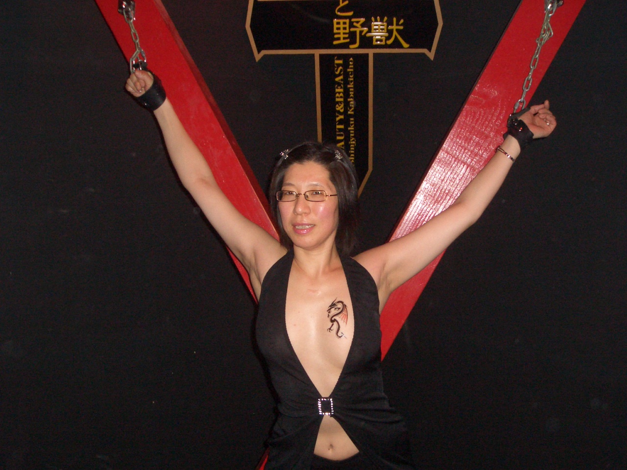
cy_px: 235
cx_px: 314
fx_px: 652
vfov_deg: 39.7
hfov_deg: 51.4
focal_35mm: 36
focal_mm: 4.8
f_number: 4
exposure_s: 1/40
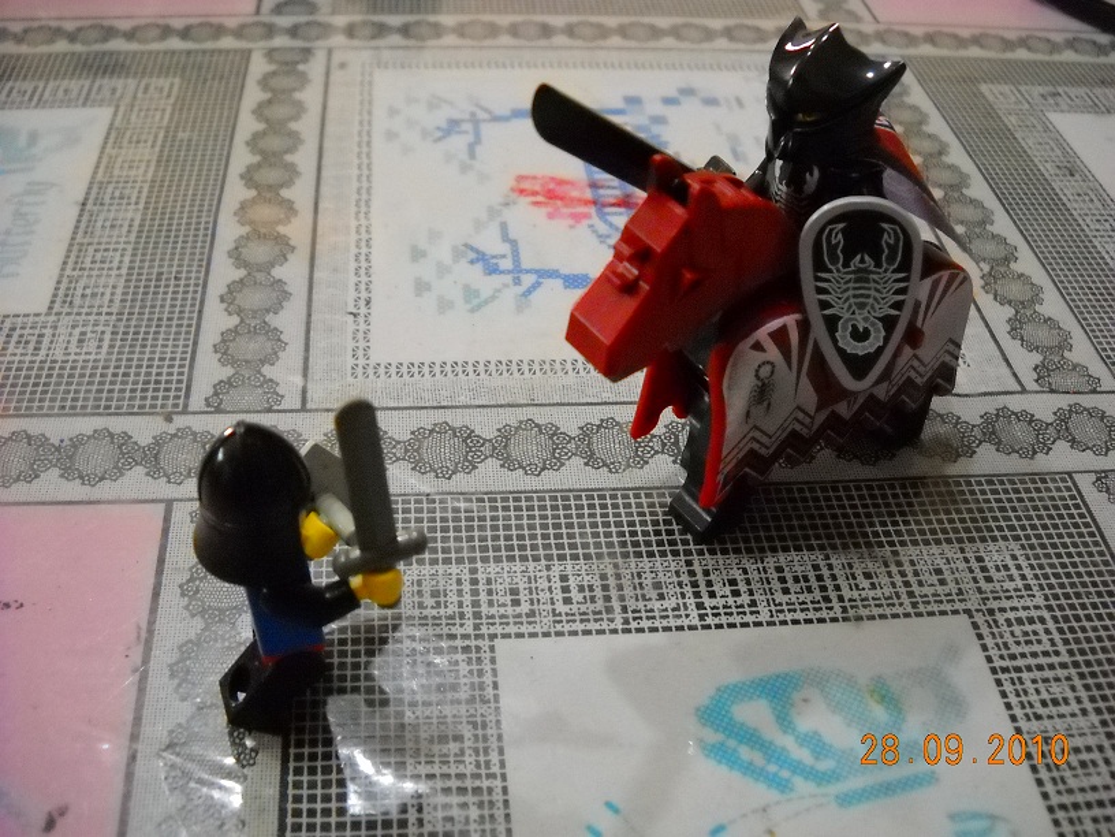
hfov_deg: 45.8
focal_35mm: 41
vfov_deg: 35.1
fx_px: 1321
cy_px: 418
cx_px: 558
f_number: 3.1
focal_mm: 6.72
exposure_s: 1/19
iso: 800
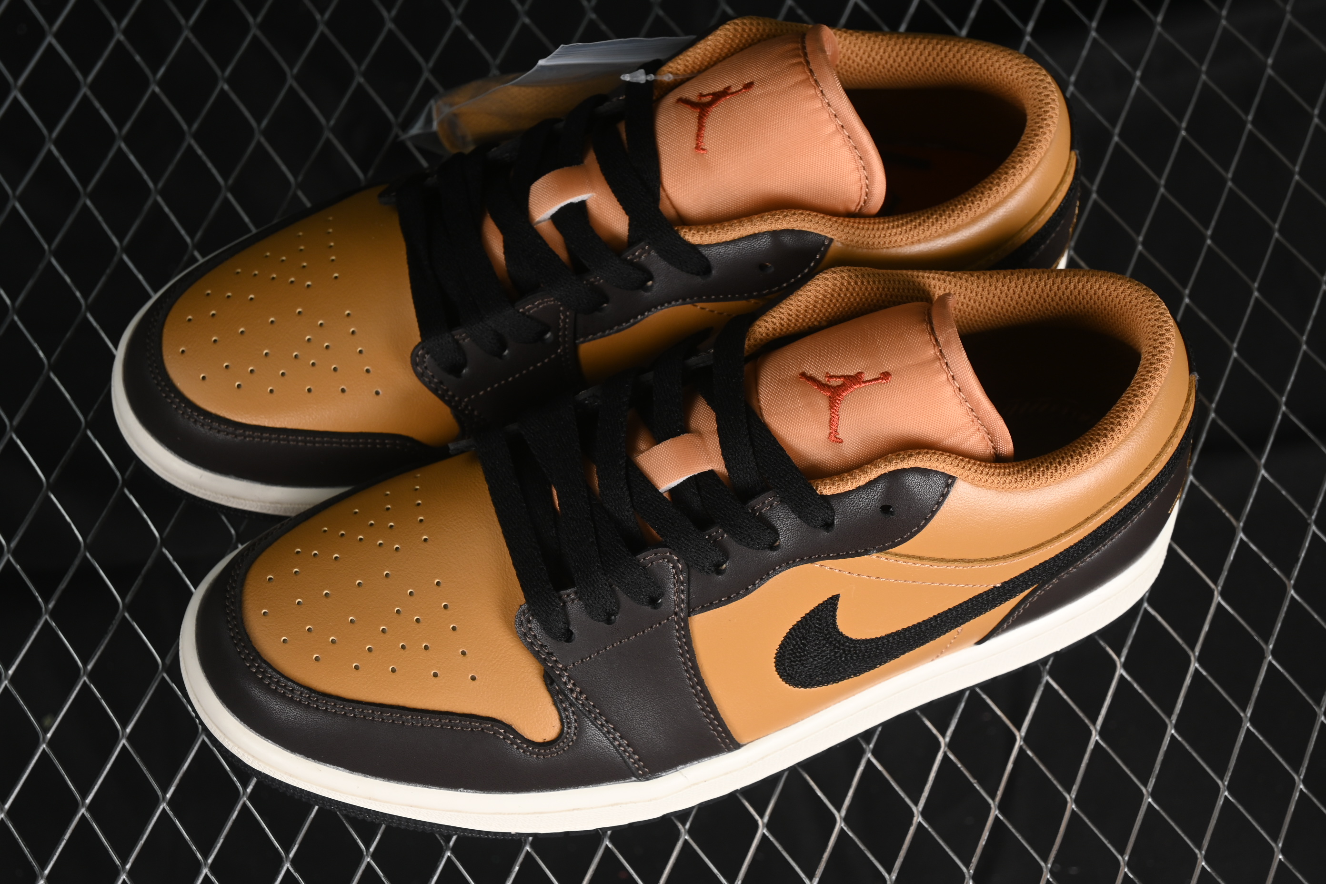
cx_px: 663
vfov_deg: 18.2
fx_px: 2762
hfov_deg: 27.0
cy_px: 442
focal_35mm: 75
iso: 160
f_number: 6.3
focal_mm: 50
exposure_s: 1/60
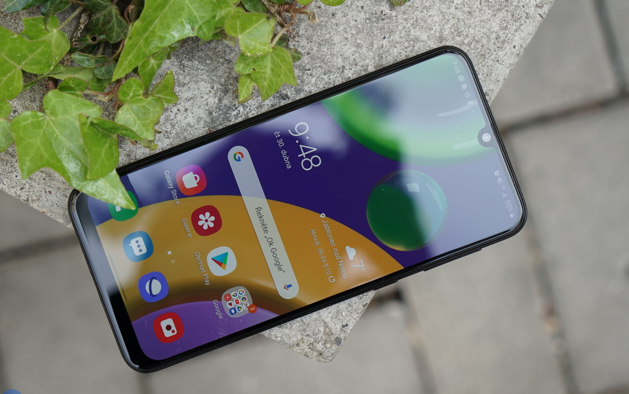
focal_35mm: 59
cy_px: 207
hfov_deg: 34.5
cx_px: 312
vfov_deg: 22.0
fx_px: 1012
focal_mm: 57
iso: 100
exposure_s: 1/125
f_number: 4.5
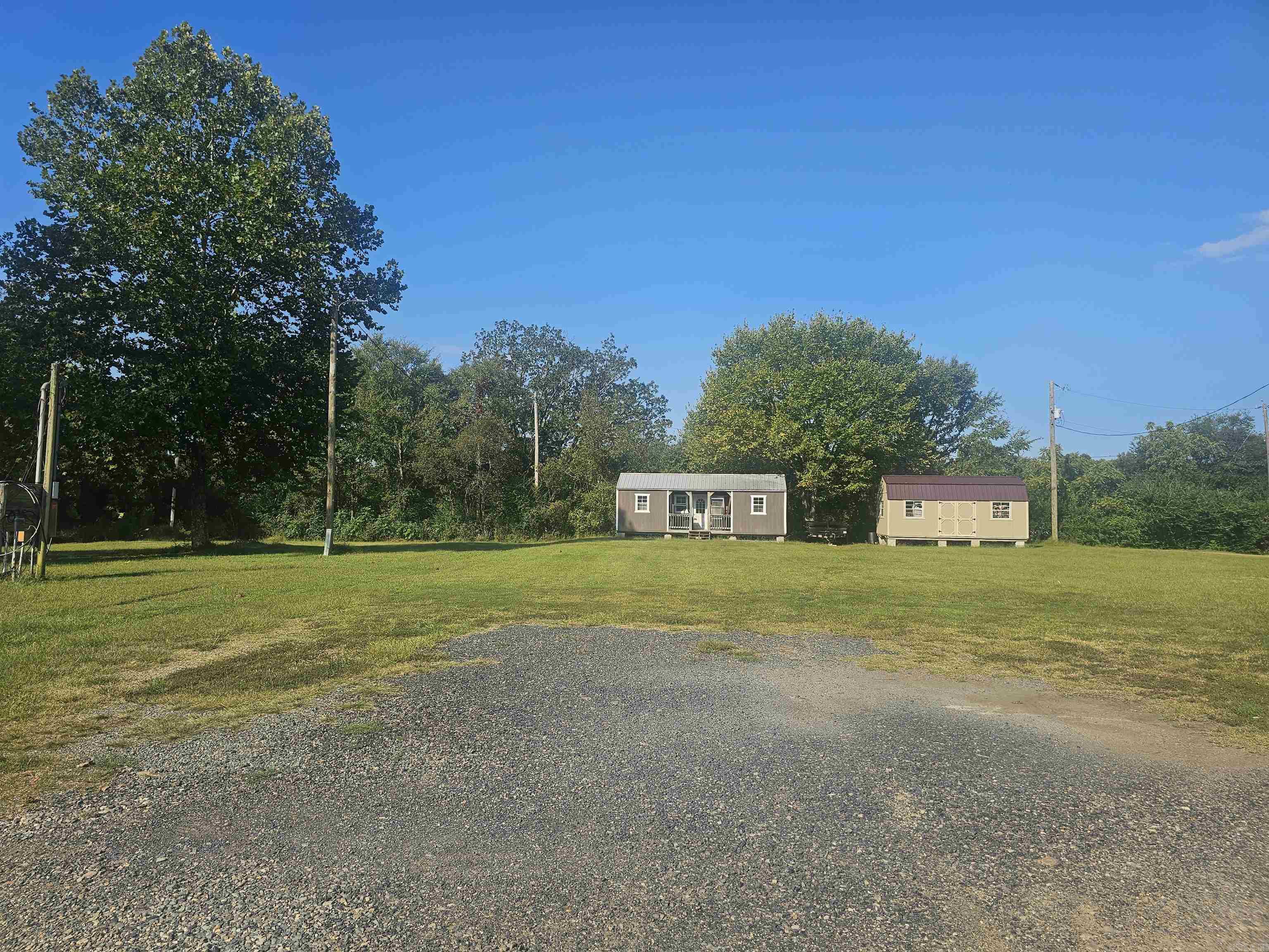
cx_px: 634
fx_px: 843
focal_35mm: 23
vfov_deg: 58.9
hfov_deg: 73.9
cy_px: 476
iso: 32
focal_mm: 6.3
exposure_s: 1/2000
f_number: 1.7
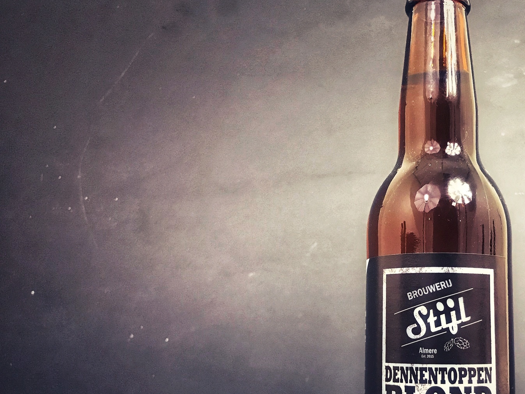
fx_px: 637
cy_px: 244
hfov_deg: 43.4
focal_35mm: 42
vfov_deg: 34.2
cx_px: 393
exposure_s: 1/17
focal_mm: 3.99
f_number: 1.8
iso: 80
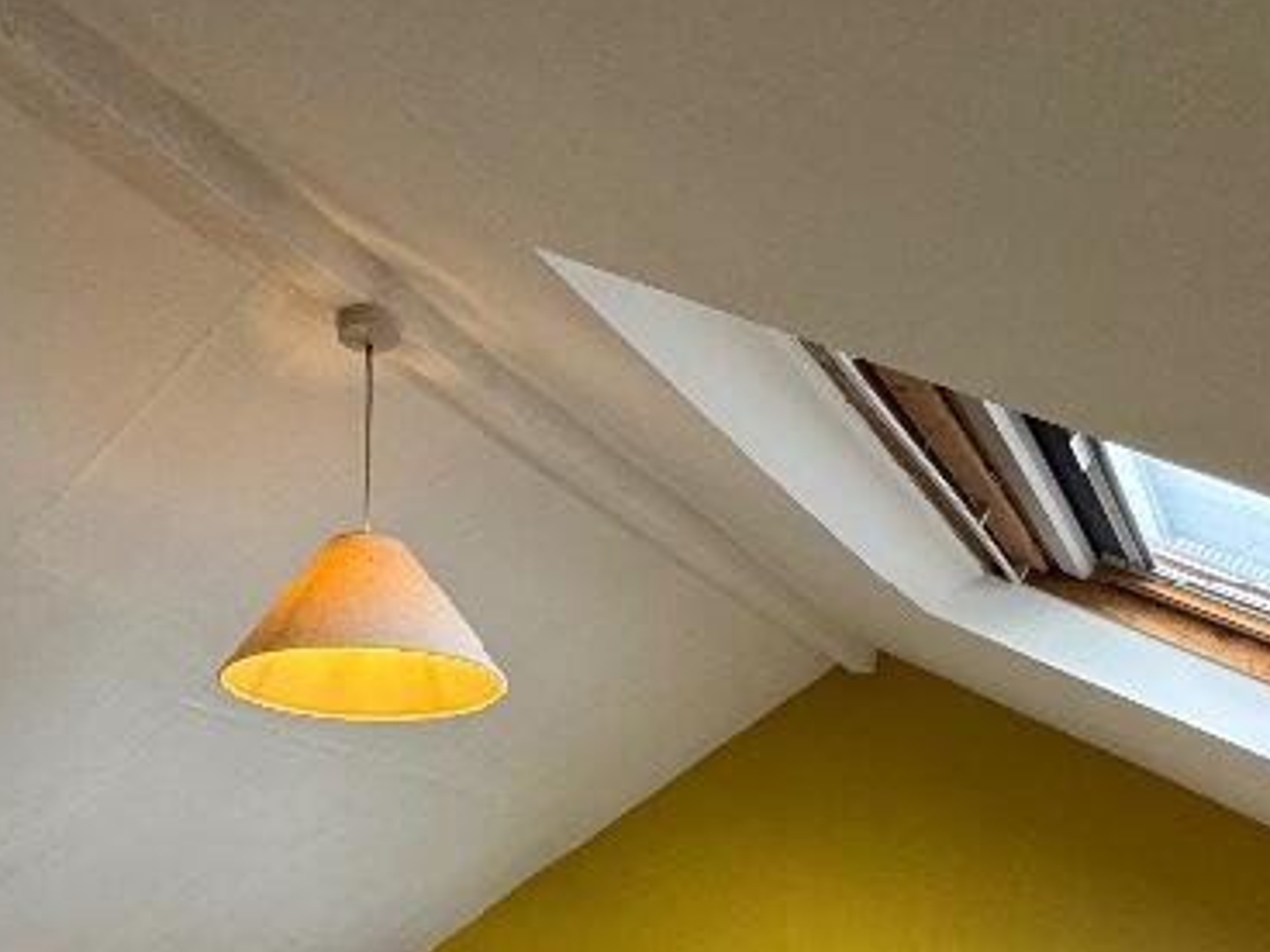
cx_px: 456
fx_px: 1431
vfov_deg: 32.9
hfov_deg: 47.3
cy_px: 1011
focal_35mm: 39
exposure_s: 1/99
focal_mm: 2.22
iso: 100
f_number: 2.2
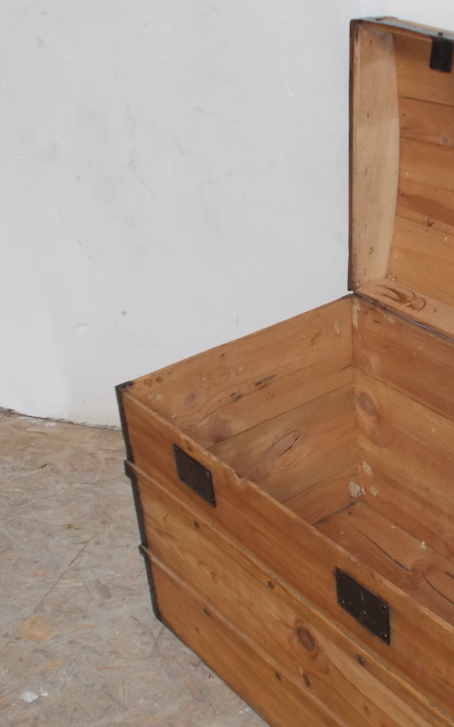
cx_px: 406
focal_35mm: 56
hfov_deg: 22.6
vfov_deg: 36.3
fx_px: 1109
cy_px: 360
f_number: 3.9
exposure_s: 1/30
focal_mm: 6.9
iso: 200
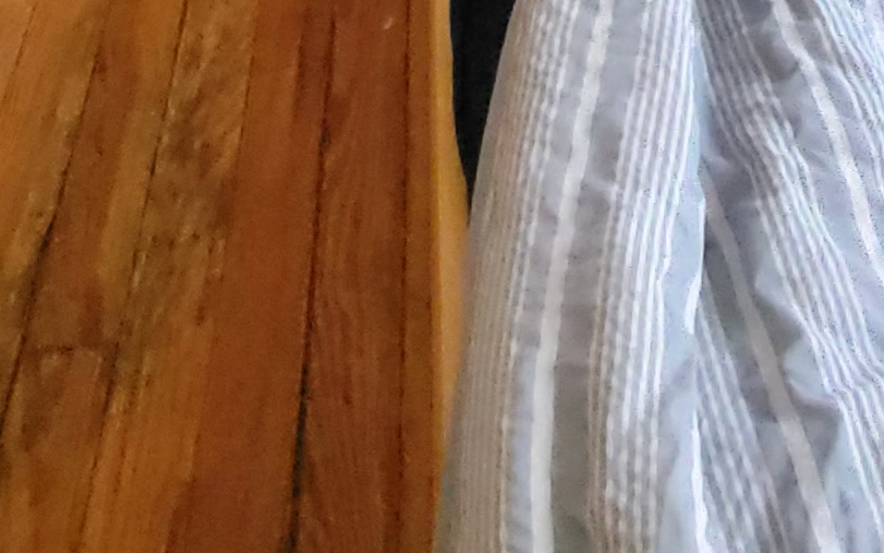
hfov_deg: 29.8
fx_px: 1638
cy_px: -971
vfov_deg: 12.3
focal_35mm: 68
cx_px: 633
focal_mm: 1.74
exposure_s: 1/24
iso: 2000
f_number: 2.2
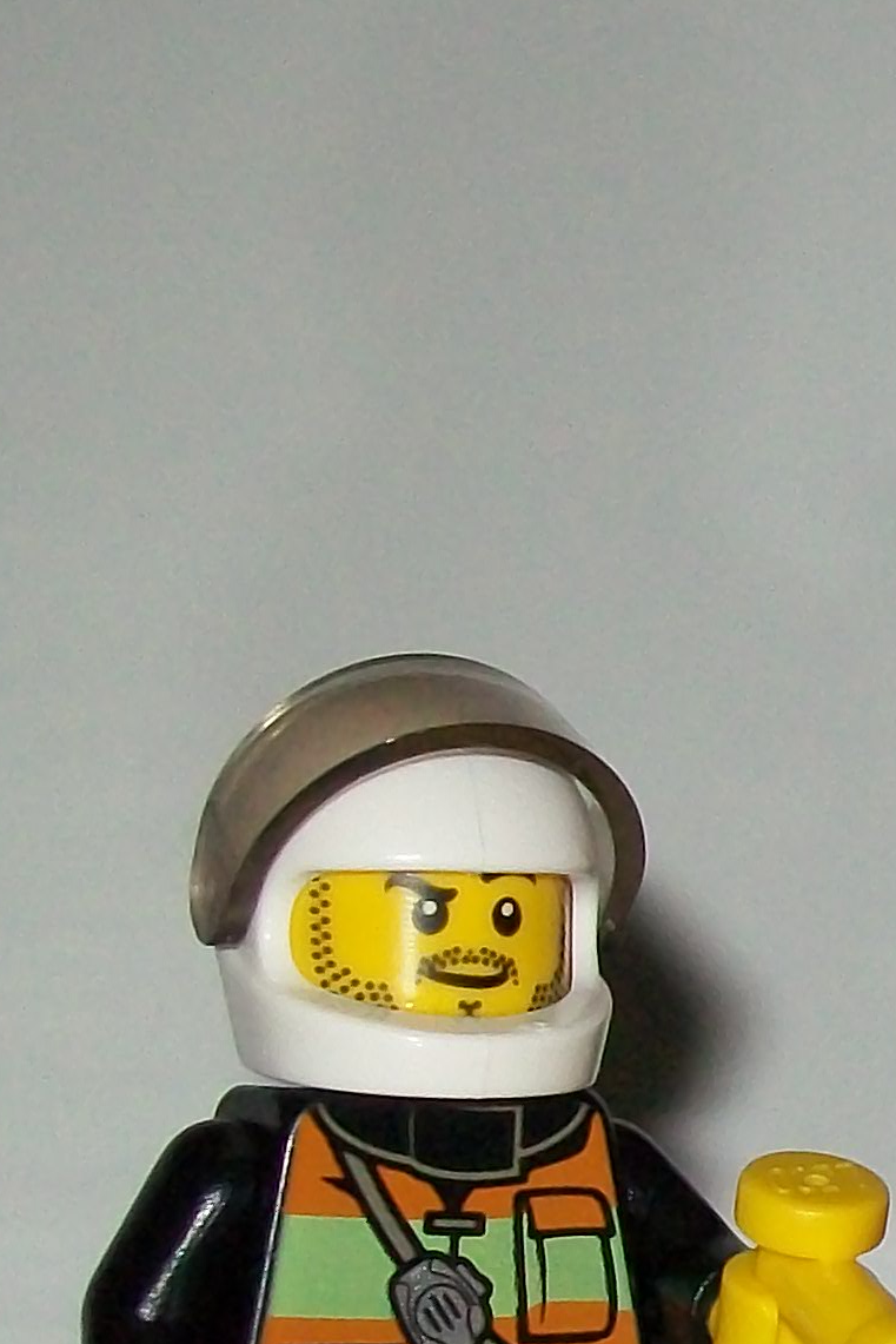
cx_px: 2046
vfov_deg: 11.6
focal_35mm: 177
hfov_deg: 7.3
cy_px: 1104
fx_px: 6605
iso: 160
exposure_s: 1/80
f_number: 3.4
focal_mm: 9.5
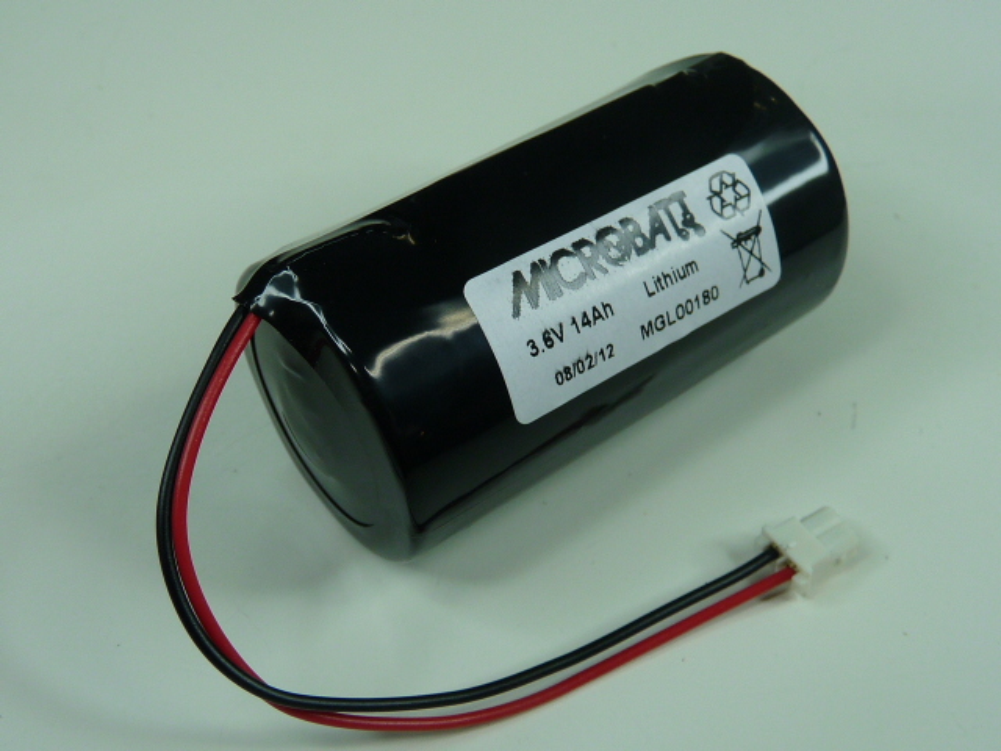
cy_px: 376
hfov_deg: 44.8
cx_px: 500
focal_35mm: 42
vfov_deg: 34.3
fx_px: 1215
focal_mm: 4.8
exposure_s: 1/100
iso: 100
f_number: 2.8
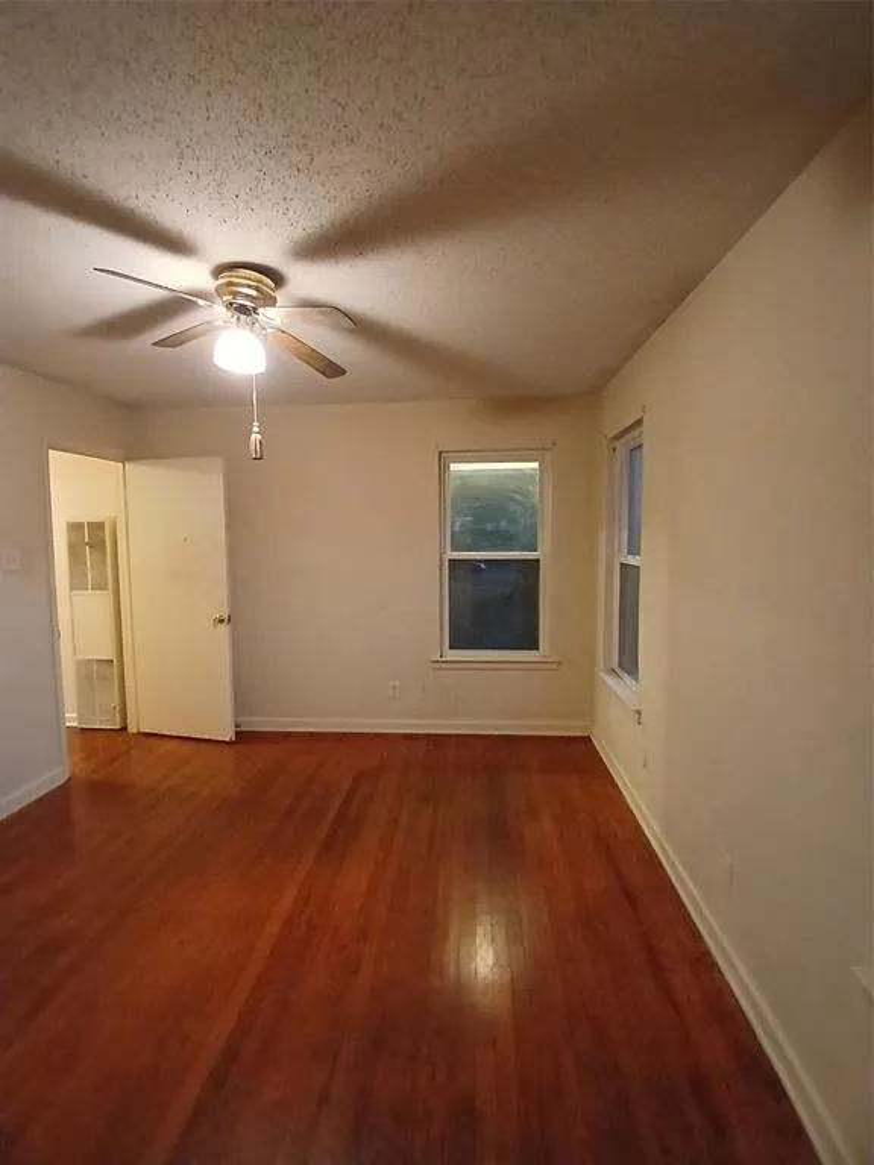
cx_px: 437
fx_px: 572
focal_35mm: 17
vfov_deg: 91.0
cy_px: 582
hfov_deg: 74.7
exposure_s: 1/20
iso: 640
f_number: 2.2
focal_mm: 1.4
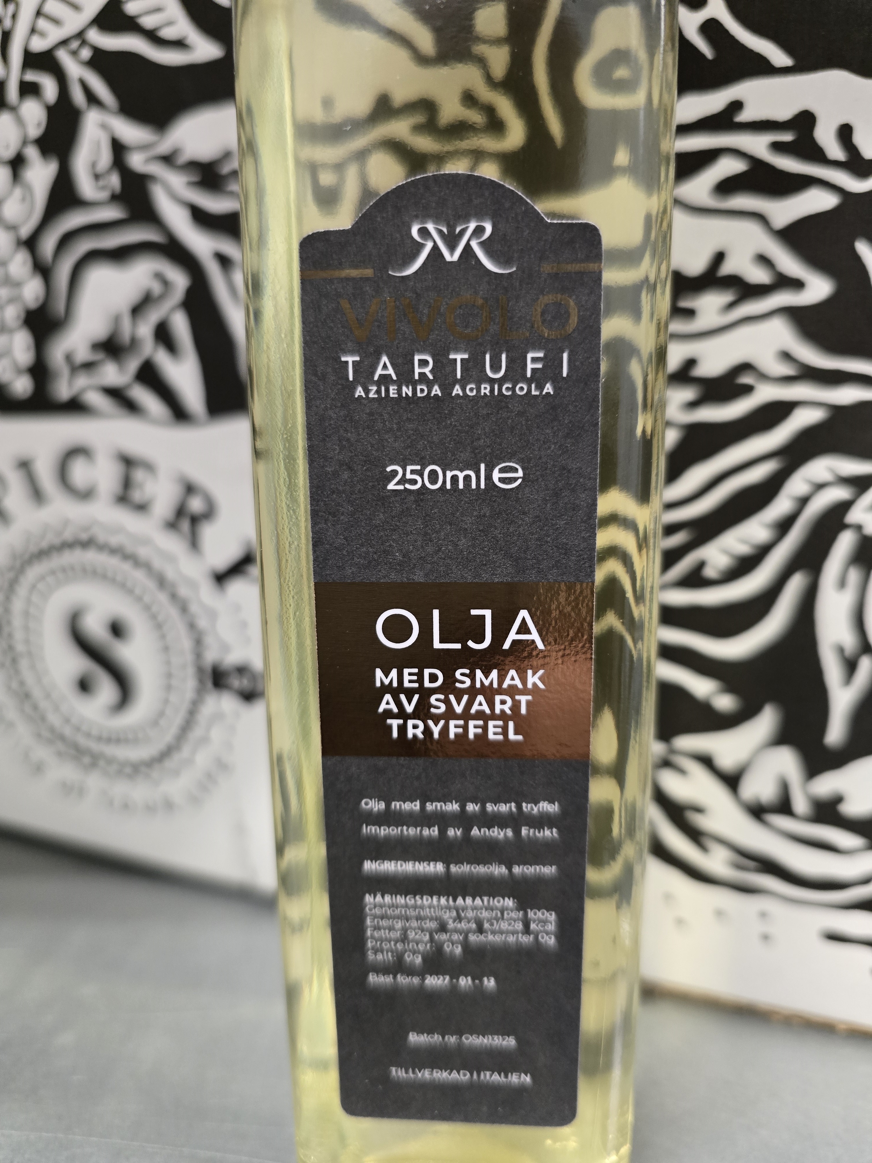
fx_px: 773
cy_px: 582
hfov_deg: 58.9
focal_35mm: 23
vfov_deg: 73.9
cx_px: 436
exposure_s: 1/100
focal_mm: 6.3
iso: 640
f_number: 1.7
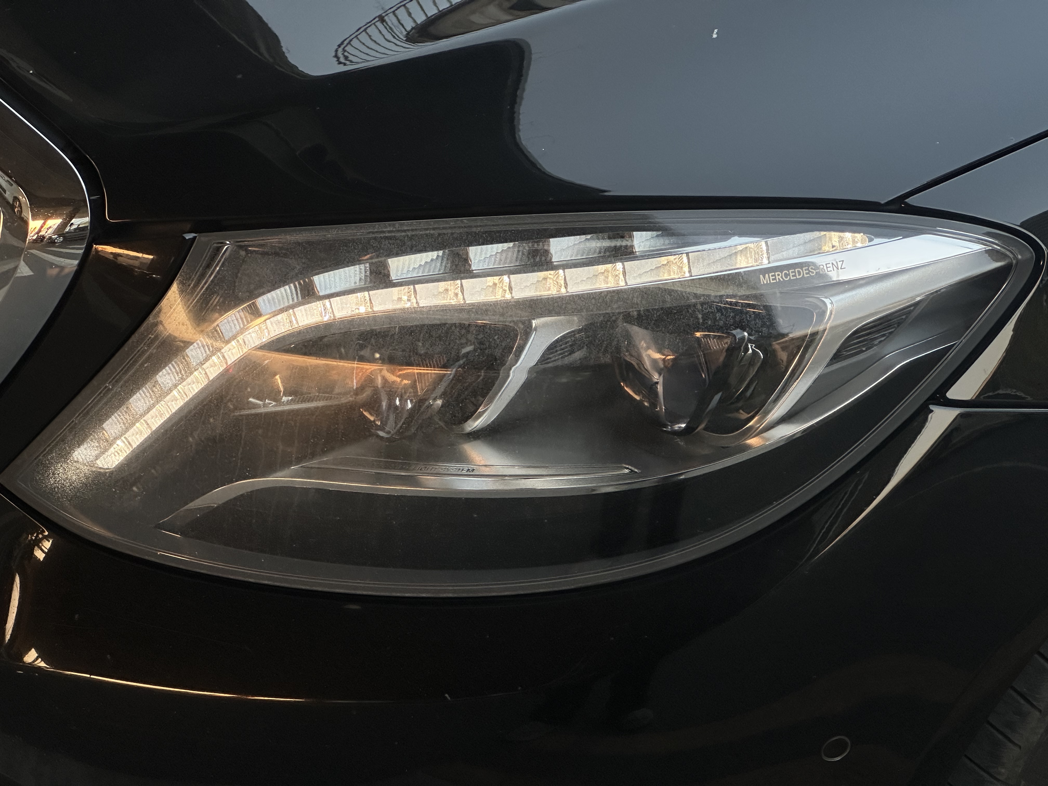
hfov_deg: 25.3
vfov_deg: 19.1
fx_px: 2331
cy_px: 393
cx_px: 524
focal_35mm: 77
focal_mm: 9
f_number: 2.8
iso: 160
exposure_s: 1/132
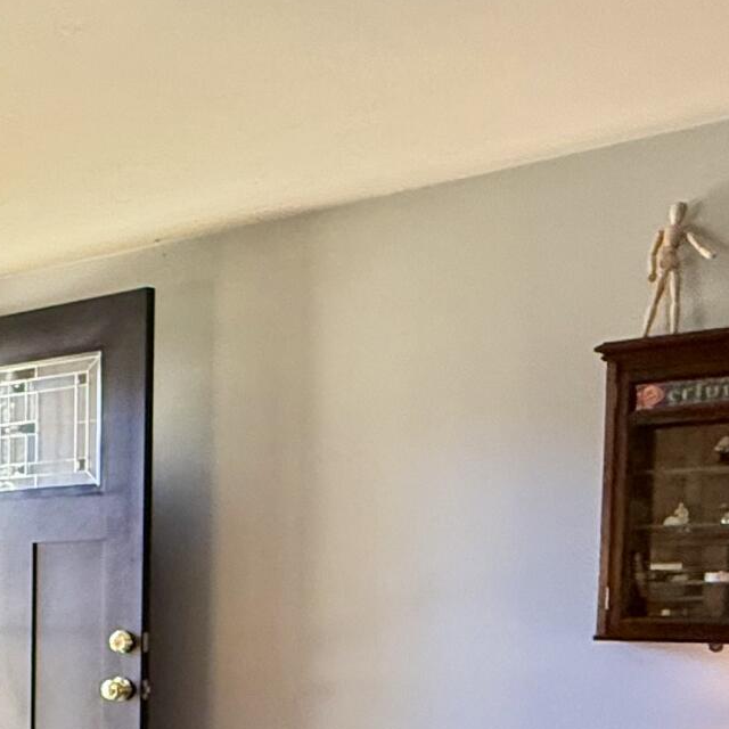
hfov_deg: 23.2
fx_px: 1382
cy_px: 686
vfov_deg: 28.2
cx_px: -396
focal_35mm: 58
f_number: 2.2
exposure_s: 1/60
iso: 400
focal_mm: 2.22
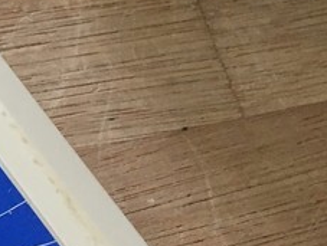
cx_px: -279
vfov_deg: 9.6
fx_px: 1448
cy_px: 258
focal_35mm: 153
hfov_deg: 11.8
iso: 125
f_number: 2.2
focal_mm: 4.15
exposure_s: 1/33
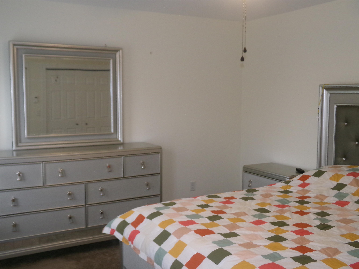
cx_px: 180
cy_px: 134
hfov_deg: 50.1
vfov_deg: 38.7
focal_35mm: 37
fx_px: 384
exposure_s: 1/34
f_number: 4
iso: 400
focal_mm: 6.6
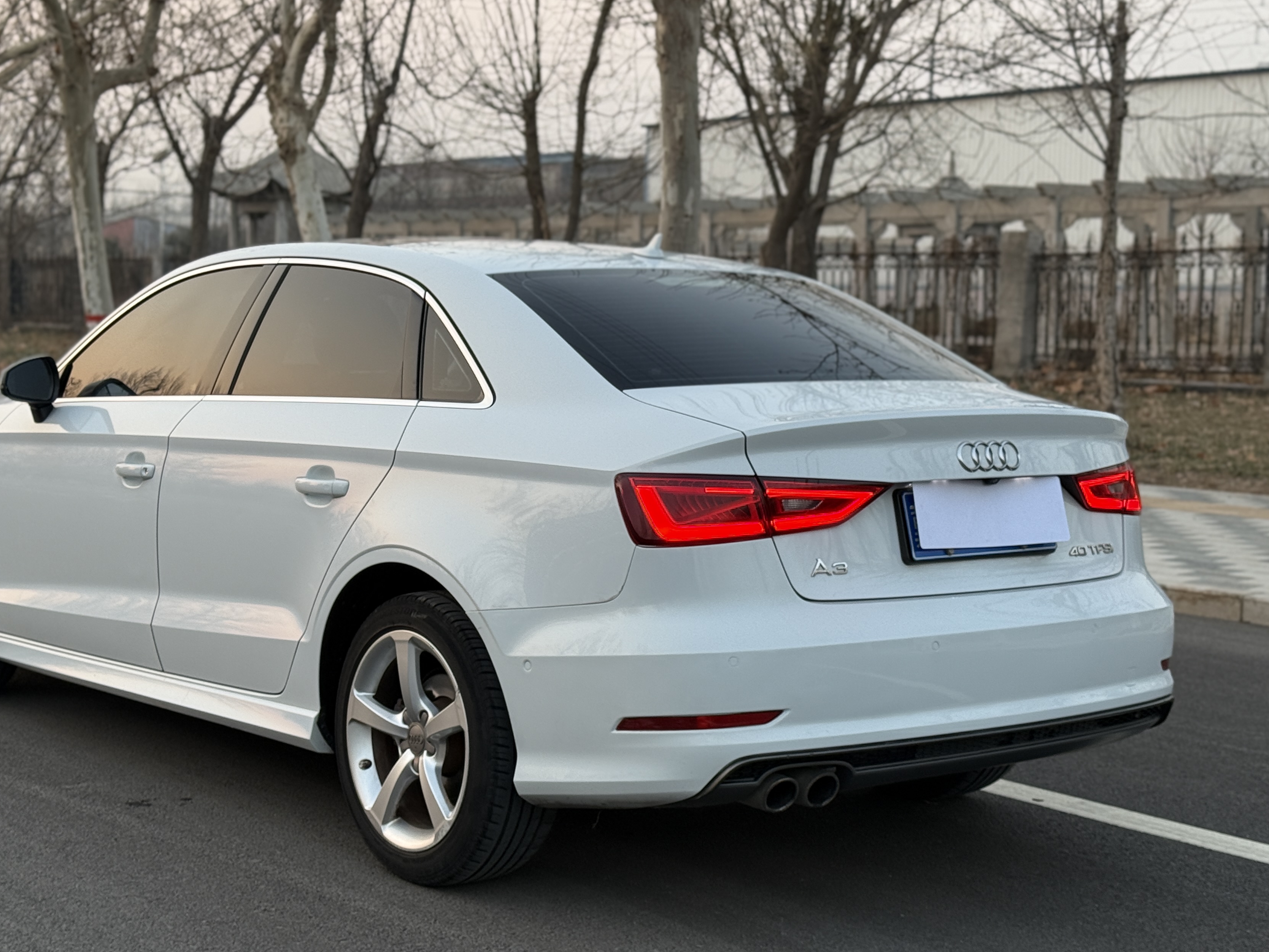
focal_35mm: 58
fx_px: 2126
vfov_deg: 25.2
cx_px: 548
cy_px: 457
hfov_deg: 33.2
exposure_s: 1/188
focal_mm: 6.76
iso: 50
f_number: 1.78
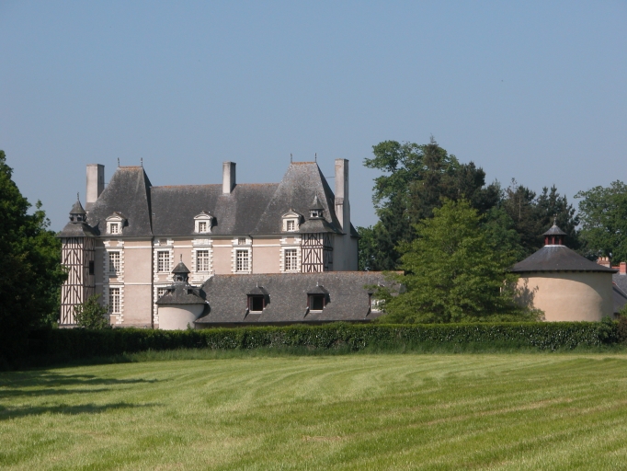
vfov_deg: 10.0
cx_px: 314
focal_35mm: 148
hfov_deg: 13.3
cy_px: 236
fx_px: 2682
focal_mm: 37.7
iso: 100
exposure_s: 1/477
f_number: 6.2
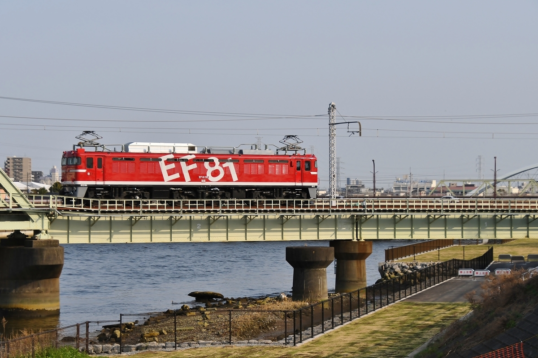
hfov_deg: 19.5
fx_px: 1569
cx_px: 269
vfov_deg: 13.0
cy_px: 179
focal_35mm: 105
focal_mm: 70
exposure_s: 1/1250
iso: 250
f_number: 6.3
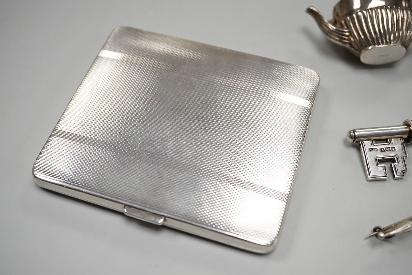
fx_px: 515
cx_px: 206
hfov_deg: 43.6
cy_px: 138
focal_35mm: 45
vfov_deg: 29.9
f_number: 8
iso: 2500
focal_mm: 30
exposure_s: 1/640
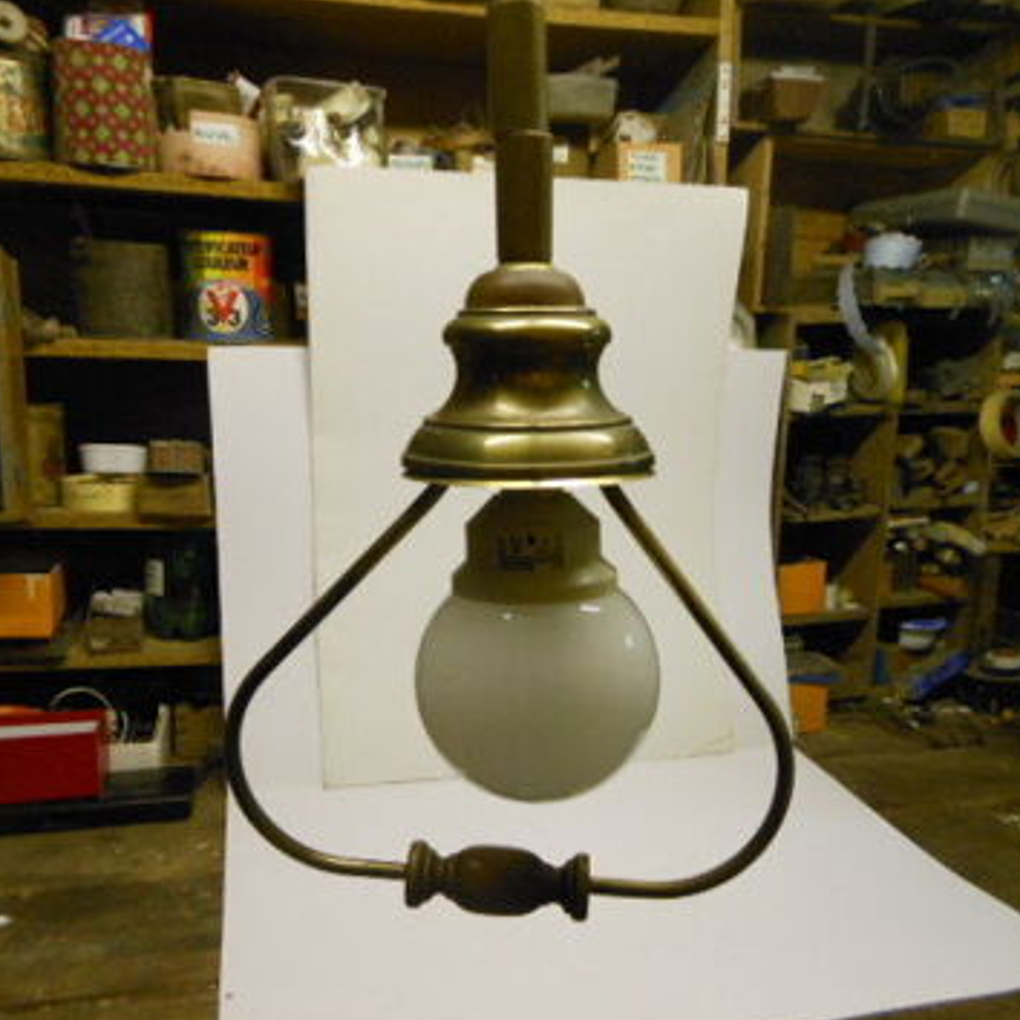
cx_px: 507
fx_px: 1000
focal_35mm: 30
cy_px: 516
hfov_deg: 54.0
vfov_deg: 54.0
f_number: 3.2
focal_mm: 4.5
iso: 400
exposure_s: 1/25
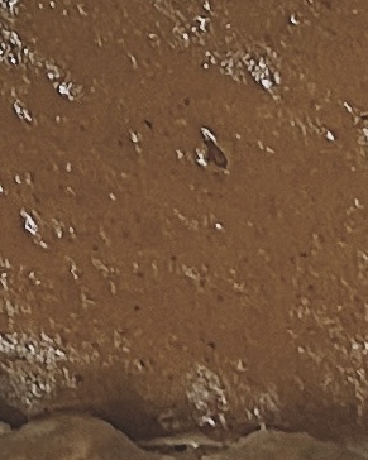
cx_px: -460
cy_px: -866
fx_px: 2397
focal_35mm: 176
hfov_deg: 8.2
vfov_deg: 9.1
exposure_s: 1/60
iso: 250
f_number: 1.5
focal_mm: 5.7
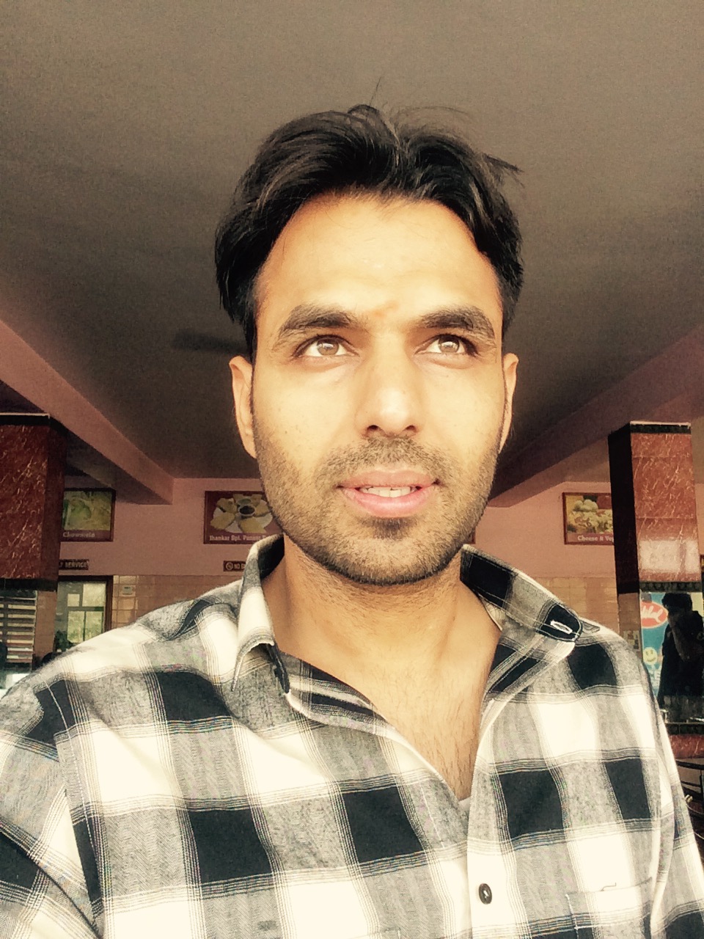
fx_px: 841
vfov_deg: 58.4
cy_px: 470
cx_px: 352
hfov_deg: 45.4
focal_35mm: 31
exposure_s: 1/100
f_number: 2.4
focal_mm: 2.15
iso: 80
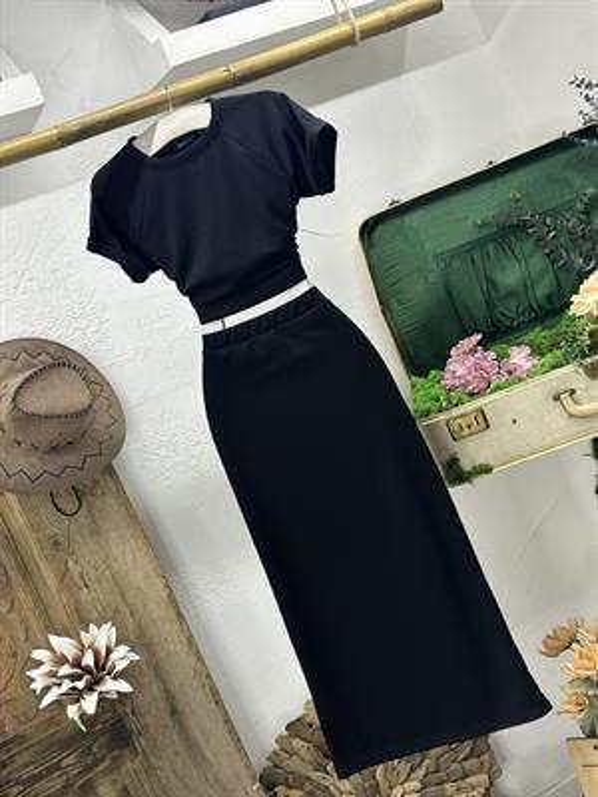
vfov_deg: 39.7
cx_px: 299
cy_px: 398
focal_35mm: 48
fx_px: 1106
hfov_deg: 30.3
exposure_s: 1/50
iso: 80
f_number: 1.78
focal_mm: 6.86
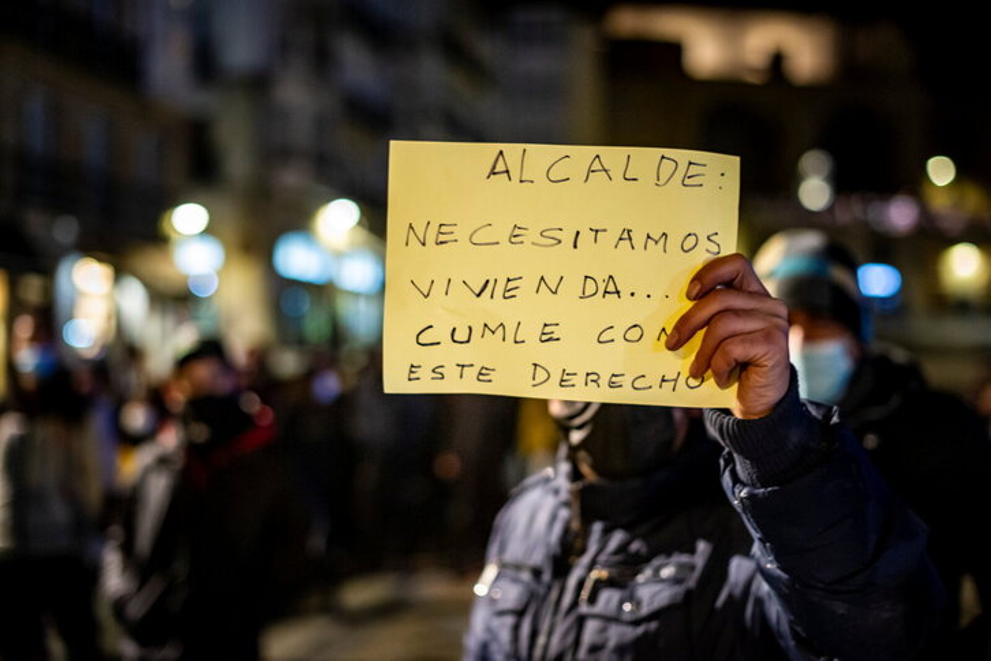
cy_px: 330
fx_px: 1376
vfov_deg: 27.0
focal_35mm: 50
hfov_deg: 39.6
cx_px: 496
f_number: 2
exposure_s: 1/125
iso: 2500
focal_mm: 50
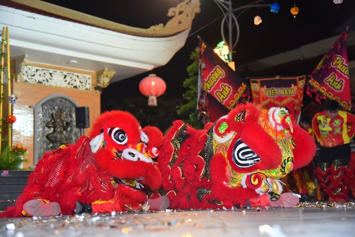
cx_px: 178
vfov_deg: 26.0
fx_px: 513
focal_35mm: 52
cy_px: 118
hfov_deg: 38.2
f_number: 4
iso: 2000
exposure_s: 1/200
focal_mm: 52
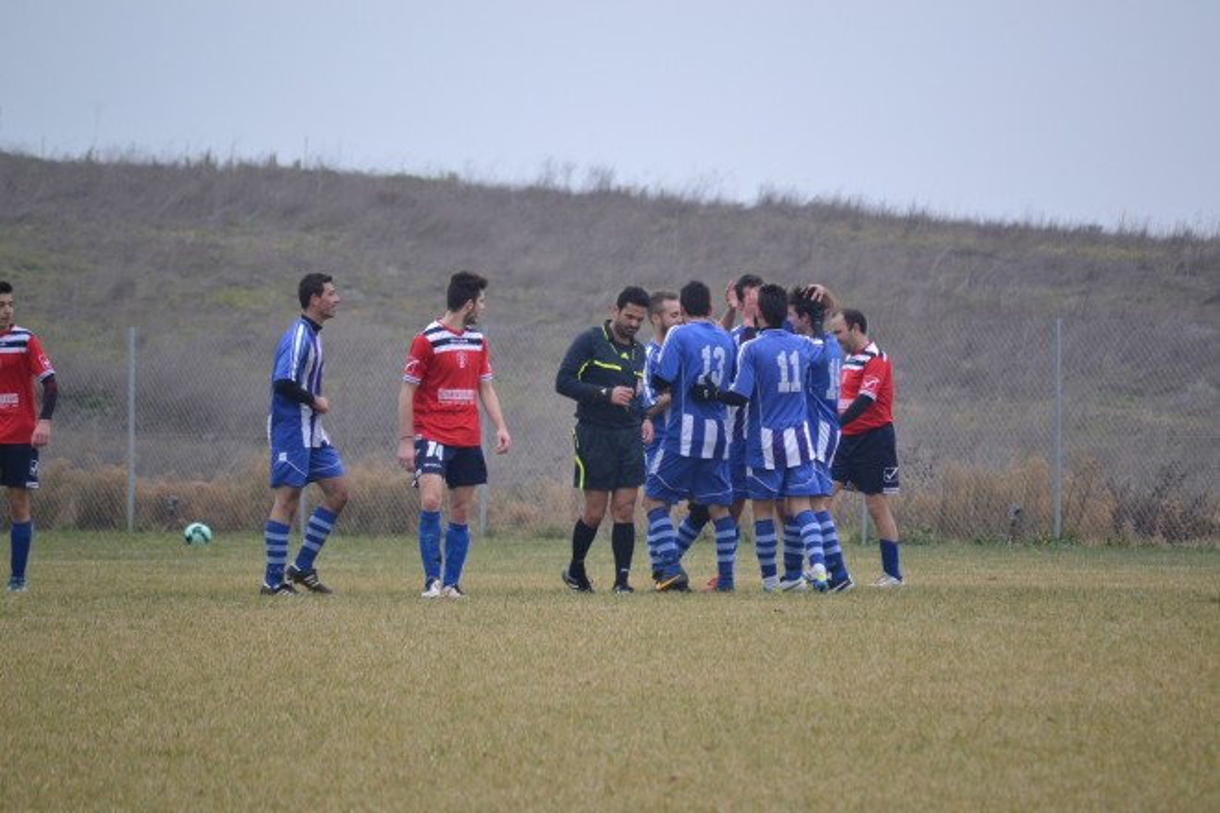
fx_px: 10166
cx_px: 610
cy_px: 406
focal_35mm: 300
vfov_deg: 4.6
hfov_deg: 6.9
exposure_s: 1/500
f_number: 5.6
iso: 400
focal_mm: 200
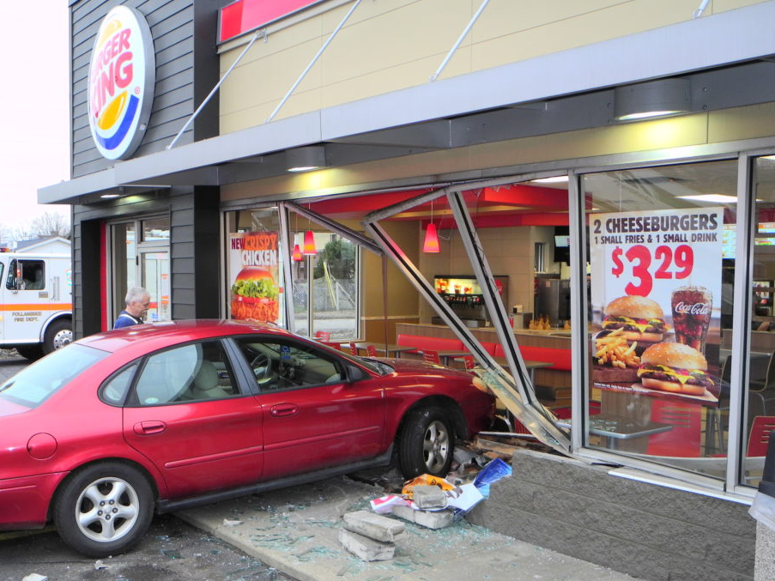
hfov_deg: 47.7
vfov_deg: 36.8
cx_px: 324
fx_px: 873
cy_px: 313
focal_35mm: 39
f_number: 2.8
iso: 139
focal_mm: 6.8
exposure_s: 1/100
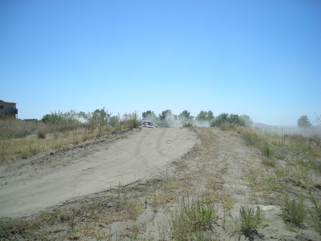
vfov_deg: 40.7
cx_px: 160
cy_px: 120
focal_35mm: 35
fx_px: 325
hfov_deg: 52.6
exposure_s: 1/314
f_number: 5.7
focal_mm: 5.7
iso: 50
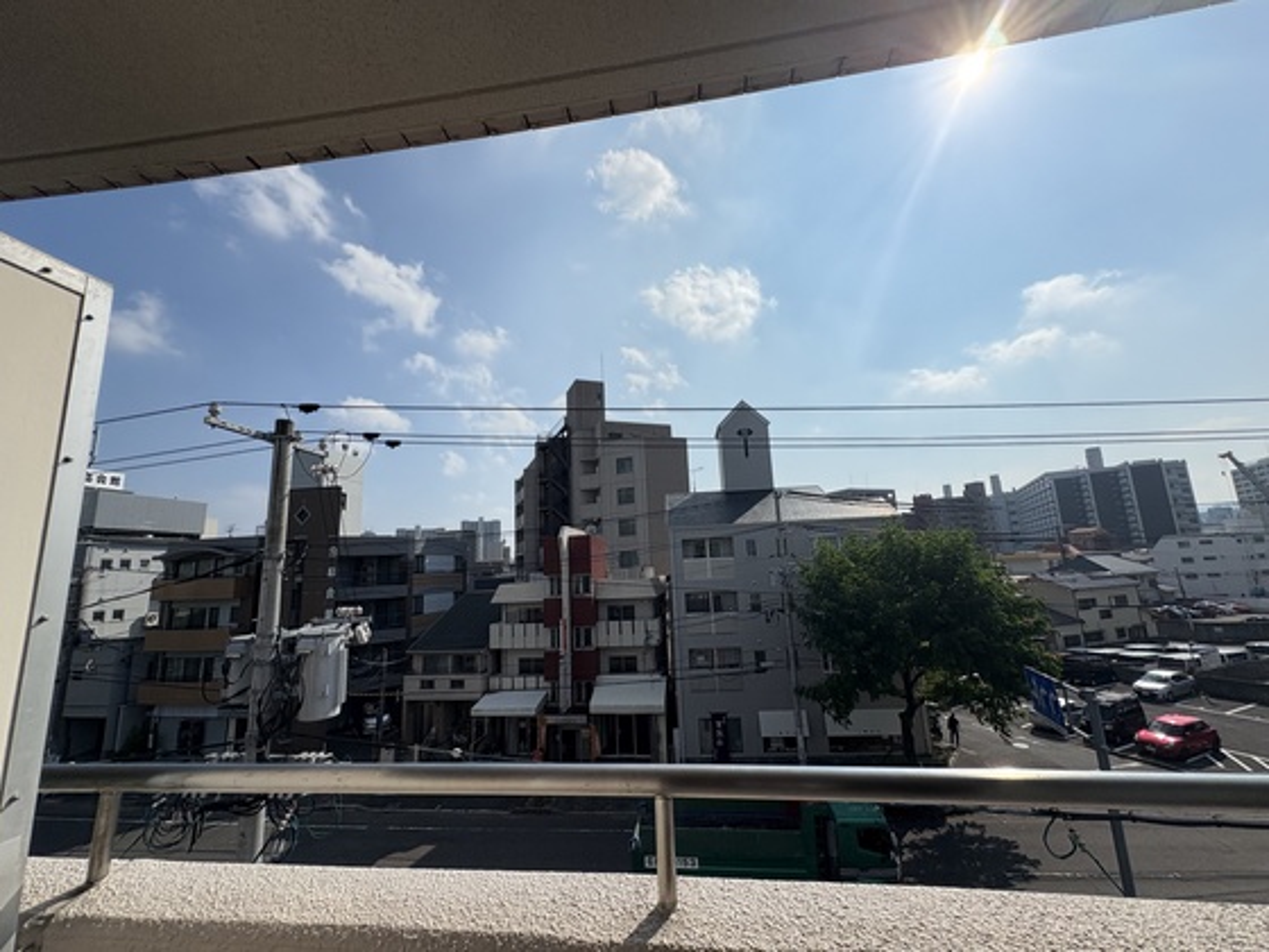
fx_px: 513
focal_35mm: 14
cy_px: 476
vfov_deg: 85.7
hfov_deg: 102.1
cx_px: 634
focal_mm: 2.22
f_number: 2.2
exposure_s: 1/5650
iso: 50
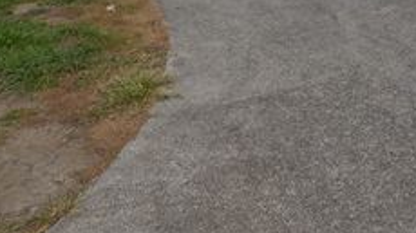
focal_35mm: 49
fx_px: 540
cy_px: -152
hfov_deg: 37.2
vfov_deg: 19.8
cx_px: 425
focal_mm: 14
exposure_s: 1/400
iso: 100
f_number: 11
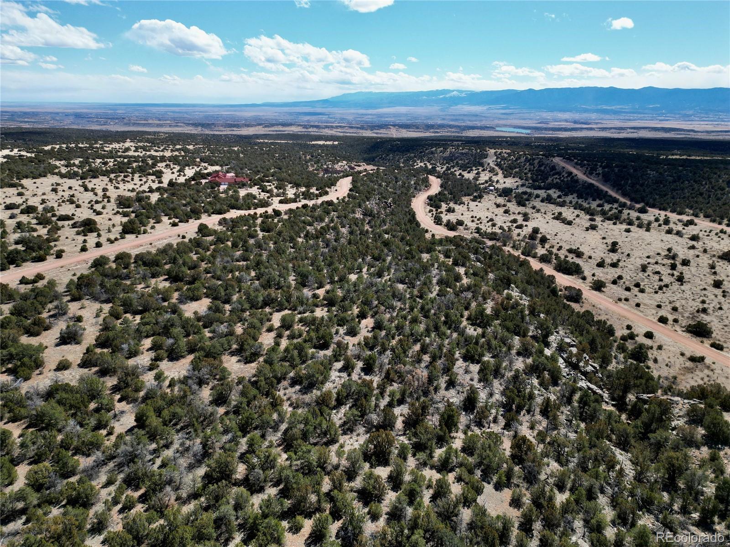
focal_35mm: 24
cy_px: 274
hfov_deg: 71.6
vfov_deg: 56.8
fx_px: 506
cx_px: 365
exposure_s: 1/2500
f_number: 1.7
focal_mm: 6.72
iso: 130
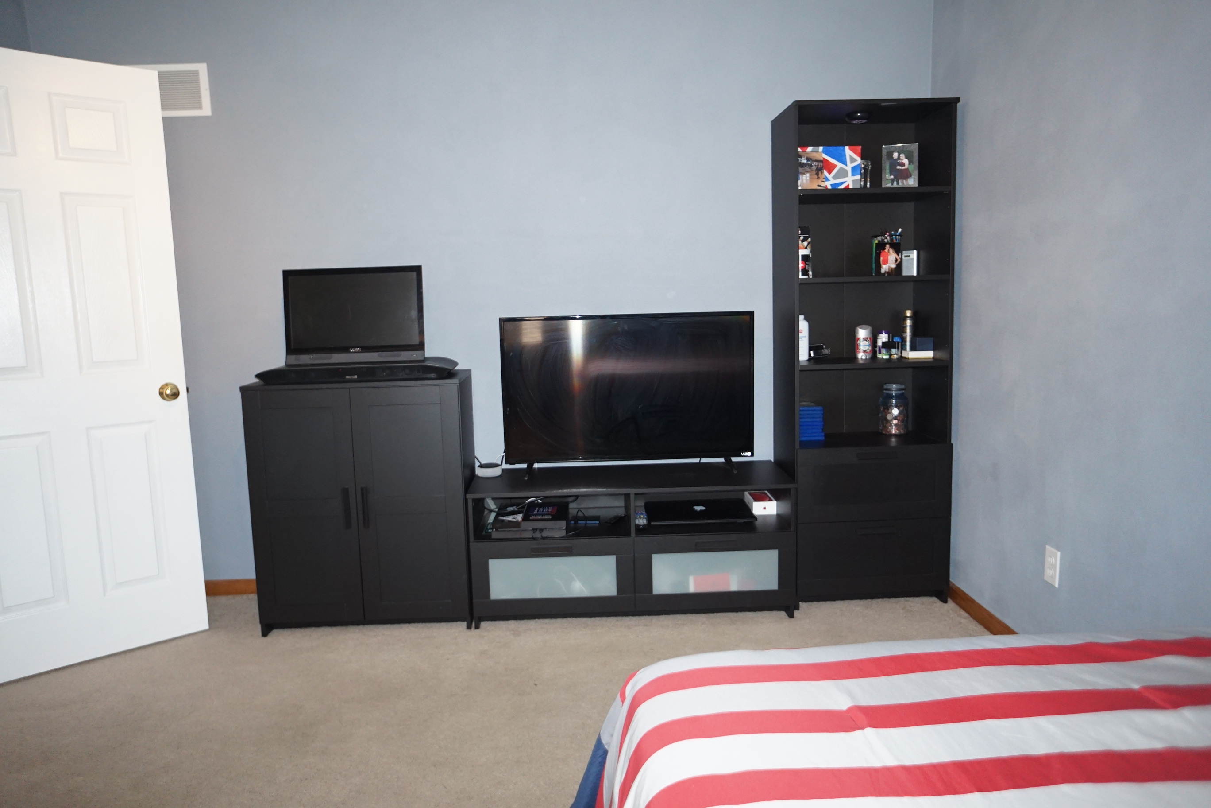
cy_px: 404
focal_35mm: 24
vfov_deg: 53.1
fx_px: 807
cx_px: 606
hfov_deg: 73.7
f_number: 2.8
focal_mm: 16
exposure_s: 1/160
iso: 800
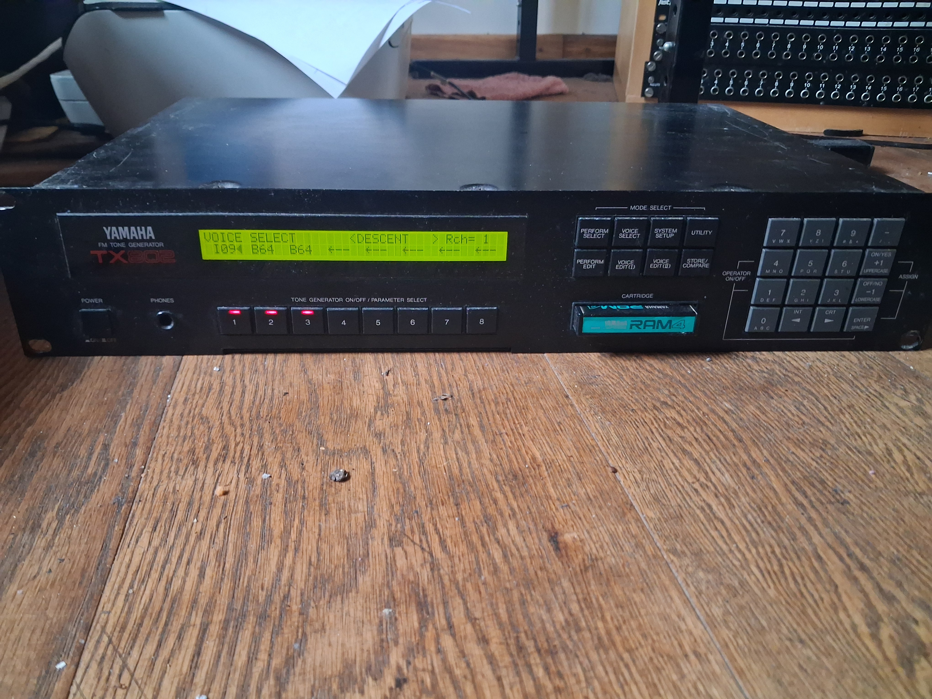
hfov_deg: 65.3
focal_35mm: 27
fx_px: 727
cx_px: 466
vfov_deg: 51.4
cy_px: 350
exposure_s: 1/25
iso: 640
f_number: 1.8
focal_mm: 4
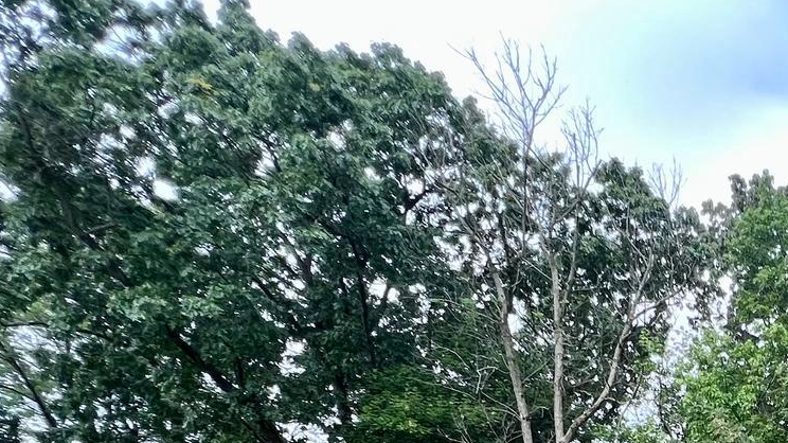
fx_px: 815
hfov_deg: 40.2
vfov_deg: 21.5
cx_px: 894
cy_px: 769
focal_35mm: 39
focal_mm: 1.57
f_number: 1.8
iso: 32
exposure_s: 1/224
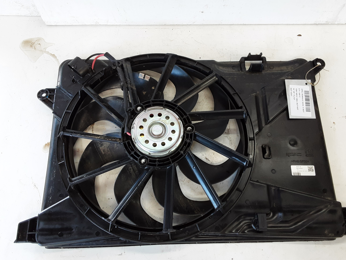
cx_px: 182
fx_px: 300
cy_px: 138
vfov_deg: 46.8
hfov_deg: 59.9
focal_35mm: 30
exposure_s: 1/50
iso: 64
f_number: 1.9
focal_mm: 2.91
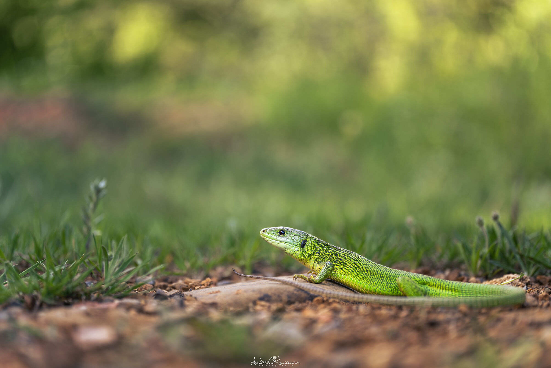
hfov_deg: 28.8
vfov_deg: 19.5
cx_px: 276
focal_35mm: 70
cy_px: 184
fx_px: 1071
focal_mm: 70
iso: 100
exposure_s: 1/100
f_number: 2.8
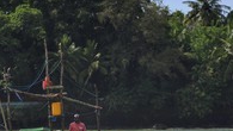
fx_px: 2788
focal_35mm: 451
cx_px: 20
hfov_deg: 4.8
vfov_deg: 2.7
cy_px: 86
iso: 200
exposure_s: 1/400
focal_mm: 200
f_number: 10
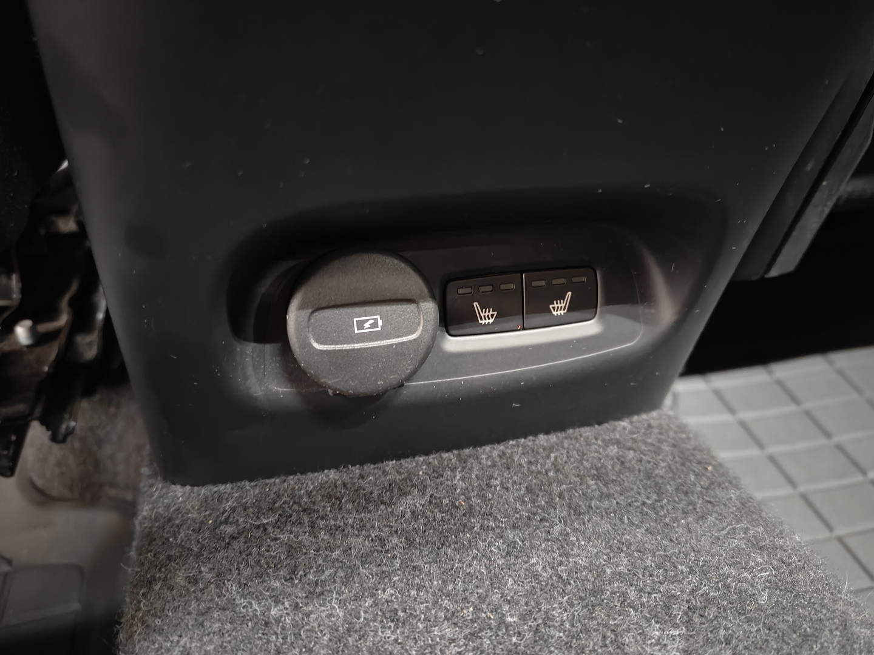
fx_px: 606
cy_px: 328
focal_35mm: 24
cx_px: 437
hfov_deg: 71.6
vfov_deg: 56.8
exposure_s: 1/7
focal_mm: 5.59
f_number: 1.8
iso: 8000
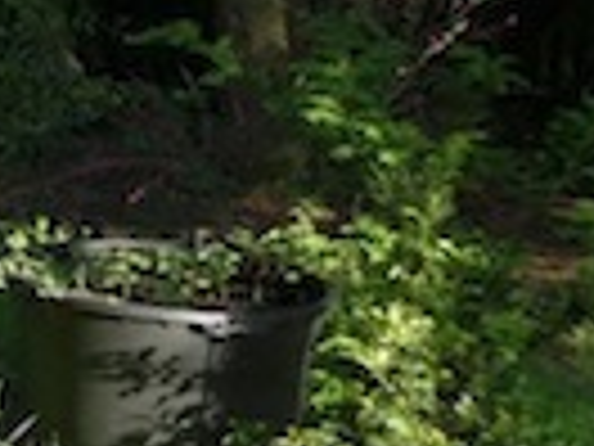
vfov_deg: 10.8
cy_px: 50
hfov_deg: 12.2
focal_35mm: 136
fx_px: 2334
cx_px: -720
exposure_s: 1/125
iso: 100
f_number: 3.3
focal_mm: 4.7
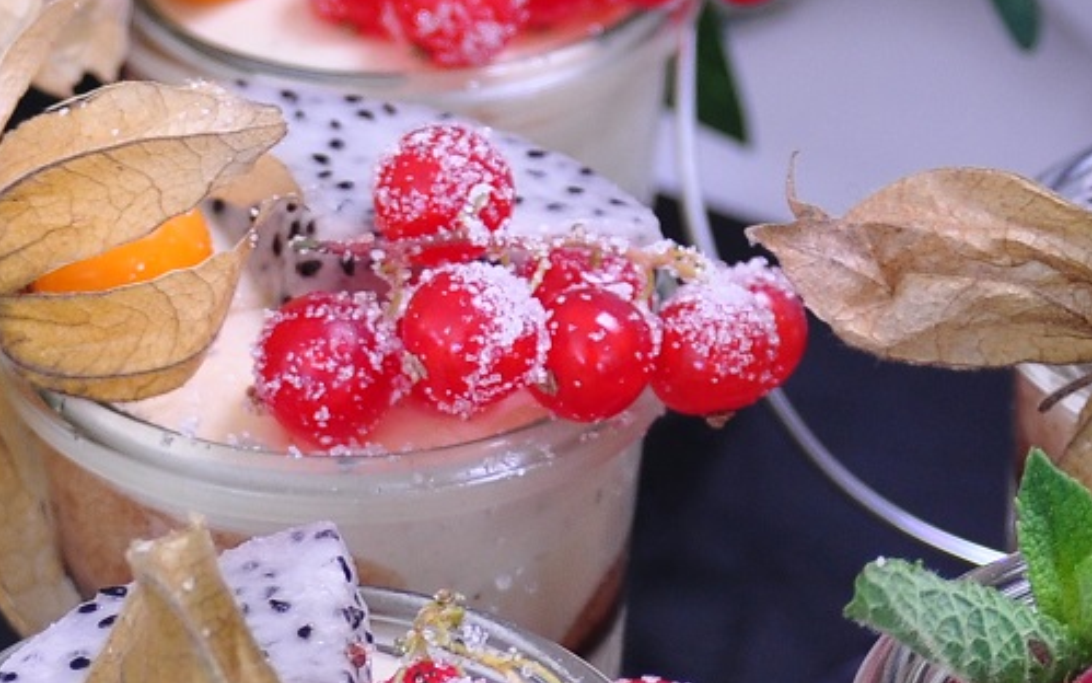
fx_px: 5661
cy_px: 707
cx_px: 162
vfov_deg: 6.9
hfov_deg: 11.0
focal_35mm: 190
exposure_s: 1/60
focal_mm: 29
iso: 200
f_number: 4
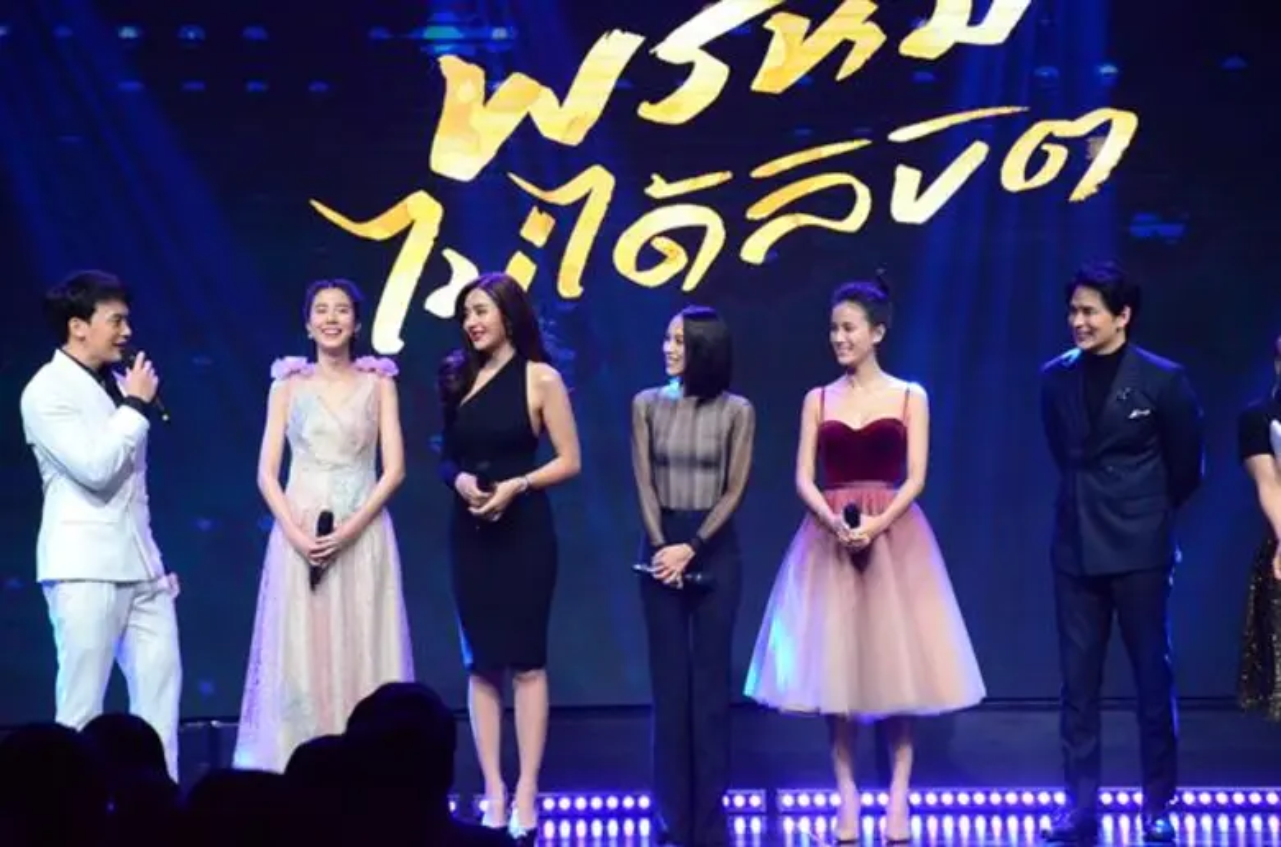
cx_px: 640
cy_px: 424
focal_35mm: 112
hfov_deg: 18.2
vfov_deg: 12.1
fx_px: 3993
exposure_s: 1/250
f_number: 5
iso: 6400
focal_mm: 75
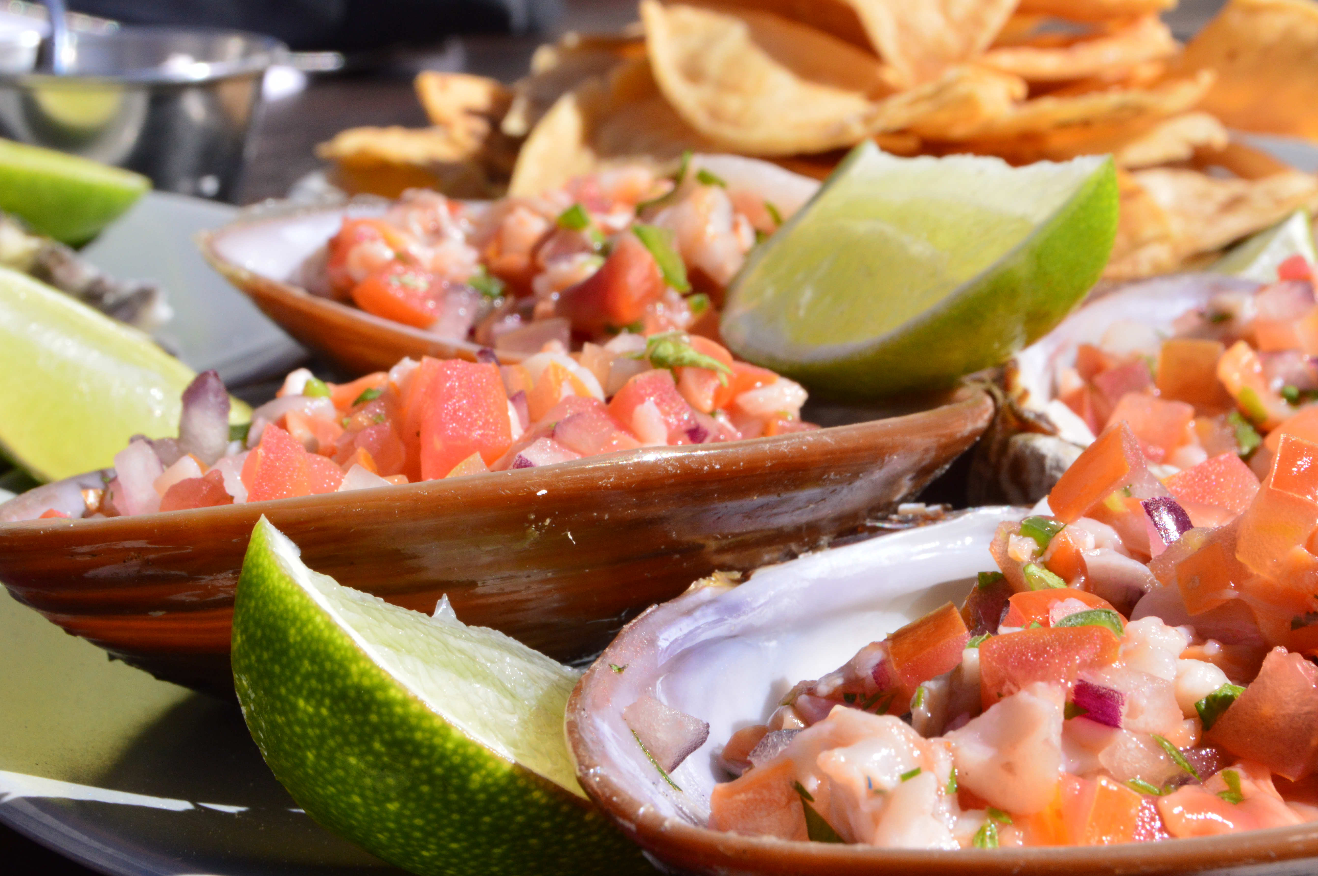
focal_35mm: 84
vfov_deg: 16.2
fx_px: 3073
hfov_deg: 24.2
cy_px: 460
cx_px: 713
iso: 640
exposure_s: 1/250
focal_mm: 48
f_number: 20
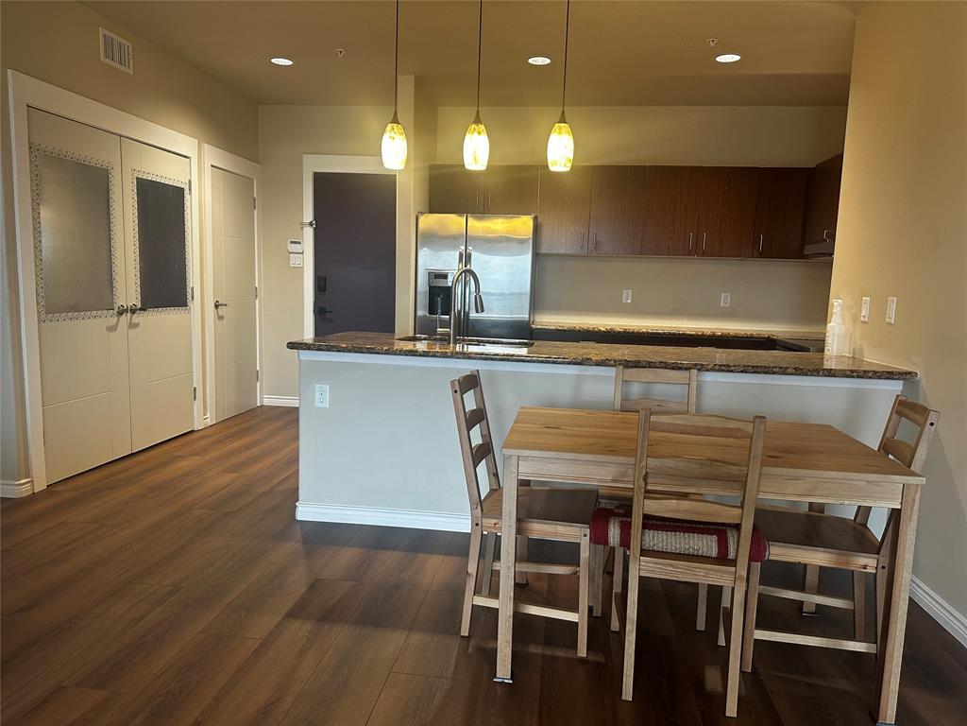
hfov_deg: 71.6
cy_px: 363
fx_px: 670
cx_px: 484
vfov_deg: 56.8
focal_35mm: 24
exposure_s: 1/60
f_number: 1.78
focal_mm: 6.86
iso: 200
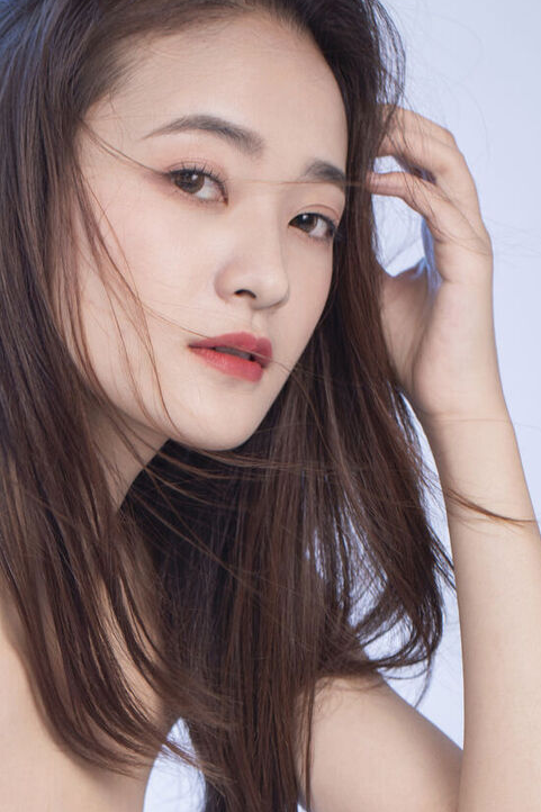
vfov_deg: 9.5
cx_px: 150
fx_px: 4871
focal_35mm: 216
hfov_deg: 6.4
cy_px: 772
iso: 200
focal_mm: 100
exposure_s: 1/125
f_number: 4
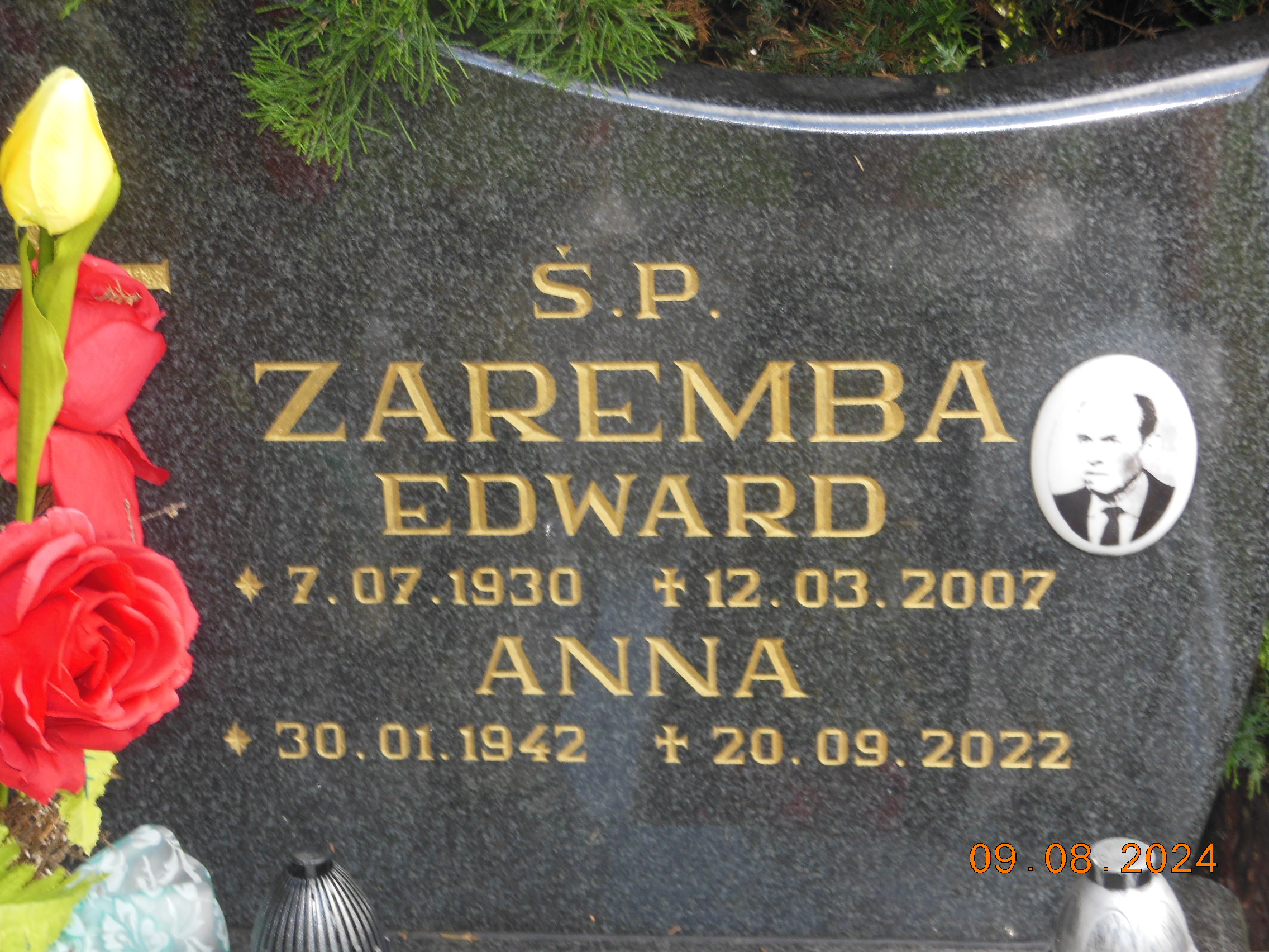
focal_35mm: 87
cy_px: 476
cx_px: 634
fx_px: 3189
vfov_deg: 17.0
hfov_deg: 22.5
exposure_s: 1/60
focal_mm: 15.5
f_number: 4.6
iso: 200
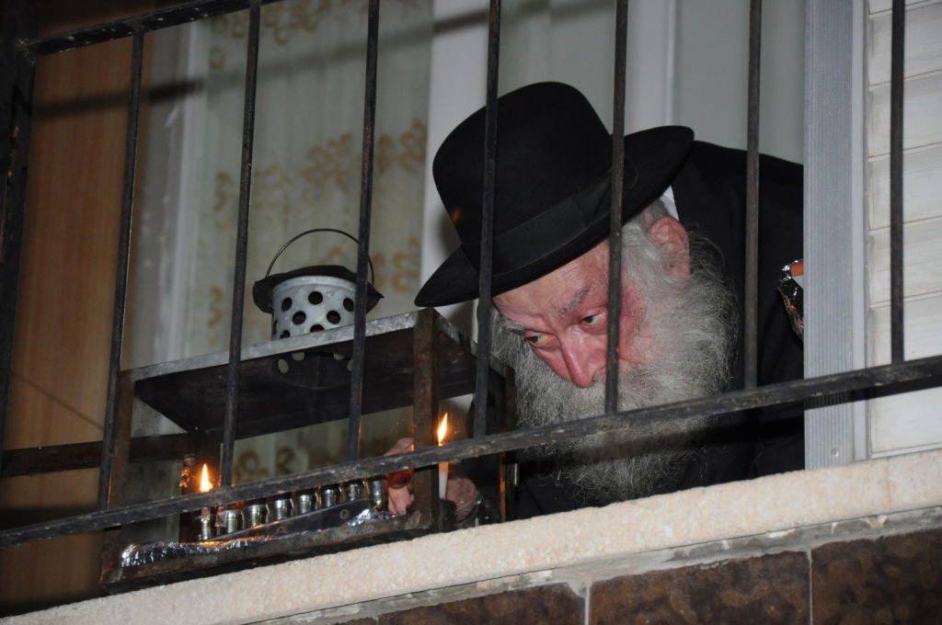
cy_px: 312
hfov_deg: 13.1
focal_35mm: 158
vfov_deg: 8.7
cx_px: 471
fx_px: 4116
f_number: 6.3
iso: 1250
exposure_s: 1/60
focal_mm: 105
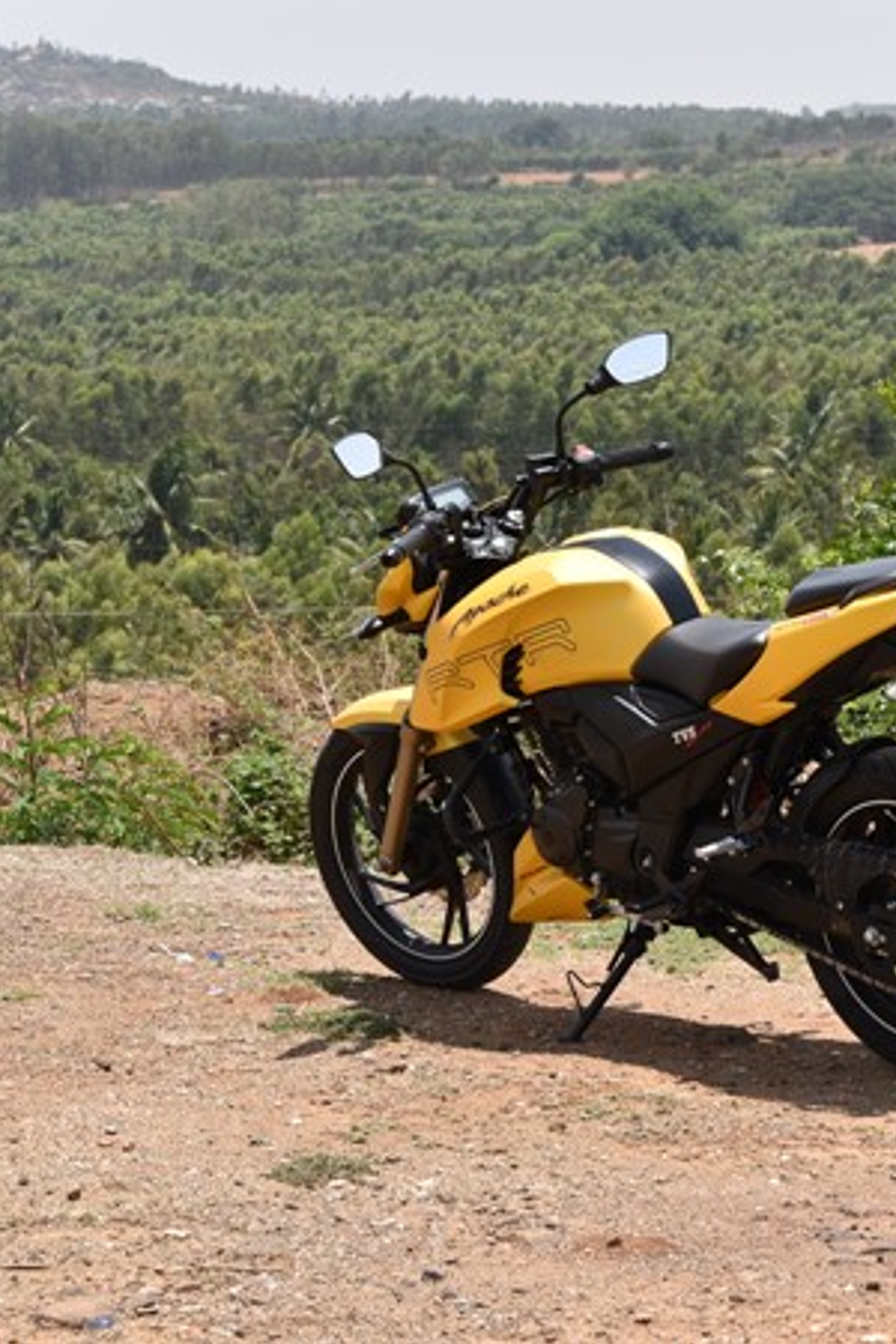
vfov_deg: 16.4
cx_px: 803
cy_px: 673
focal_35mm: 125
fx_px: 4657
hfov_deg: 10.9
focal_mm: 55
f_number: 9
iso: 200
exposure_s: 1/320
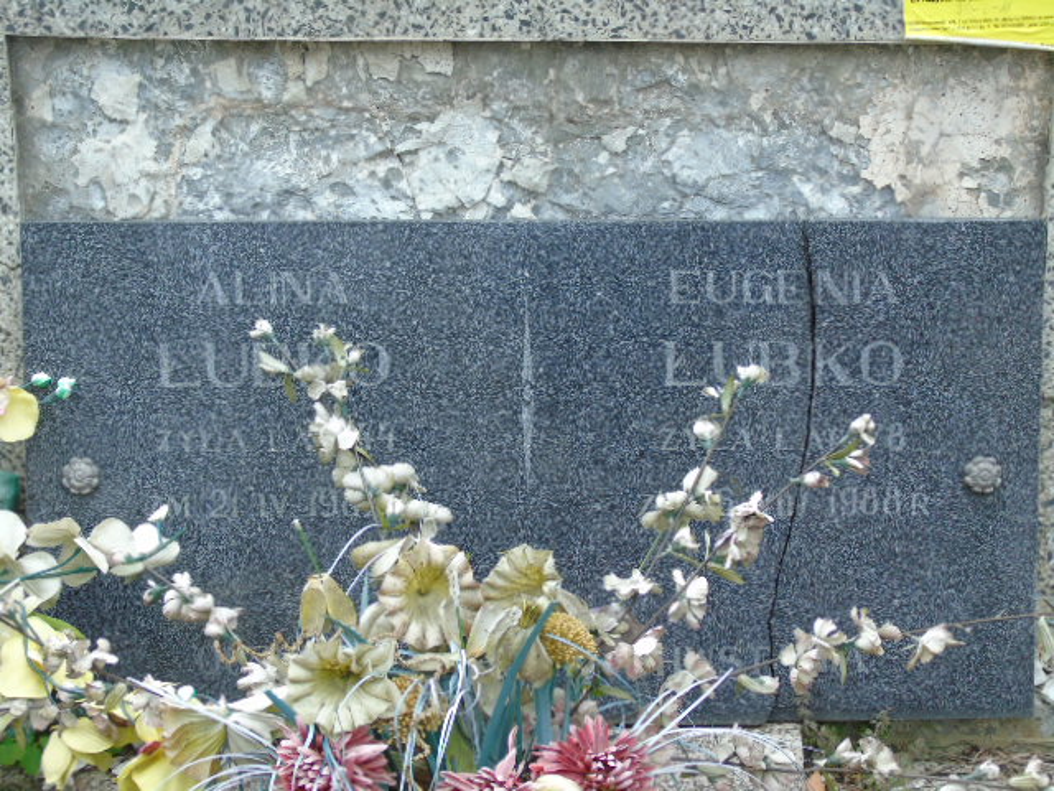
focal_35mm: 94
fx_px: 2862
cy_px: 396
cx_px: 527
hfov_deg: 20.9
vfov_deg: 15.7
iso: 80
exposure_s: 1/60
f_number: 4.3
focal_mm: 17
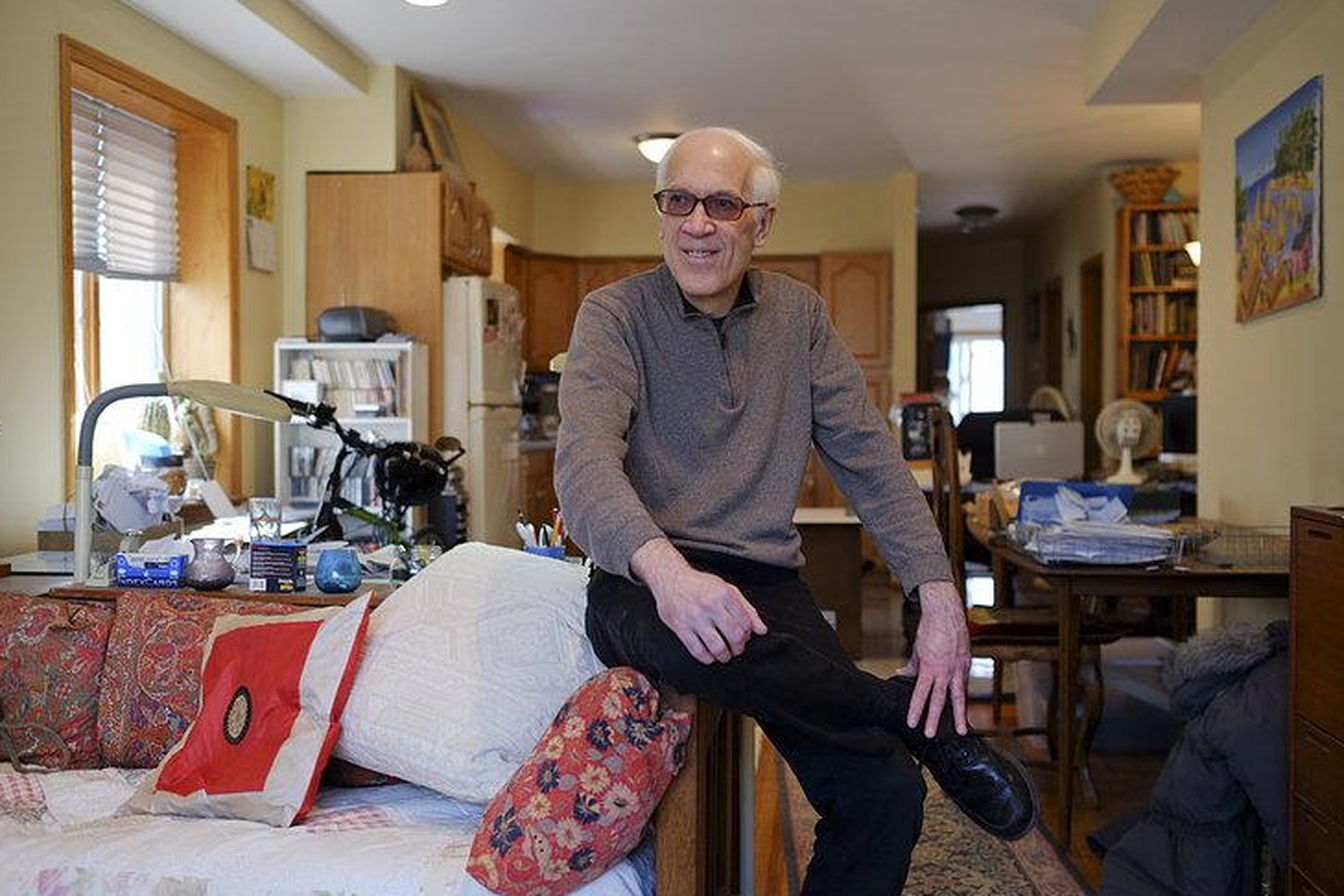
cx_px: 678
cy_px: 459
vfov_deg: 36.9
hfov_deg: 53.1
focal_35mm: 36
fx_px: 1344
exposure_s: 1/180
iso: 400
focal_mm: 23
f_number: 1.8
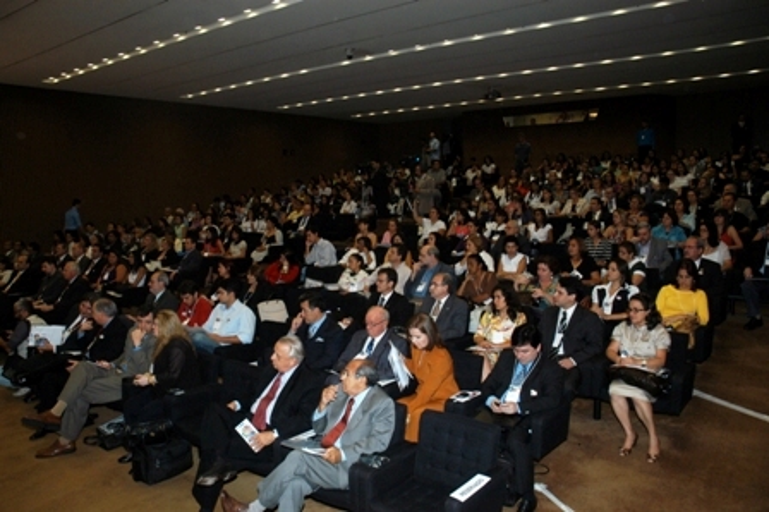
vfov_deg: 47.9
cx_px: 384
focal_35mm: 27
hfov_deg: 67.4
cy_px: 256
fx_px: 576
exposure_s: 1/60
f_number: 5.6
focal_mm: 18
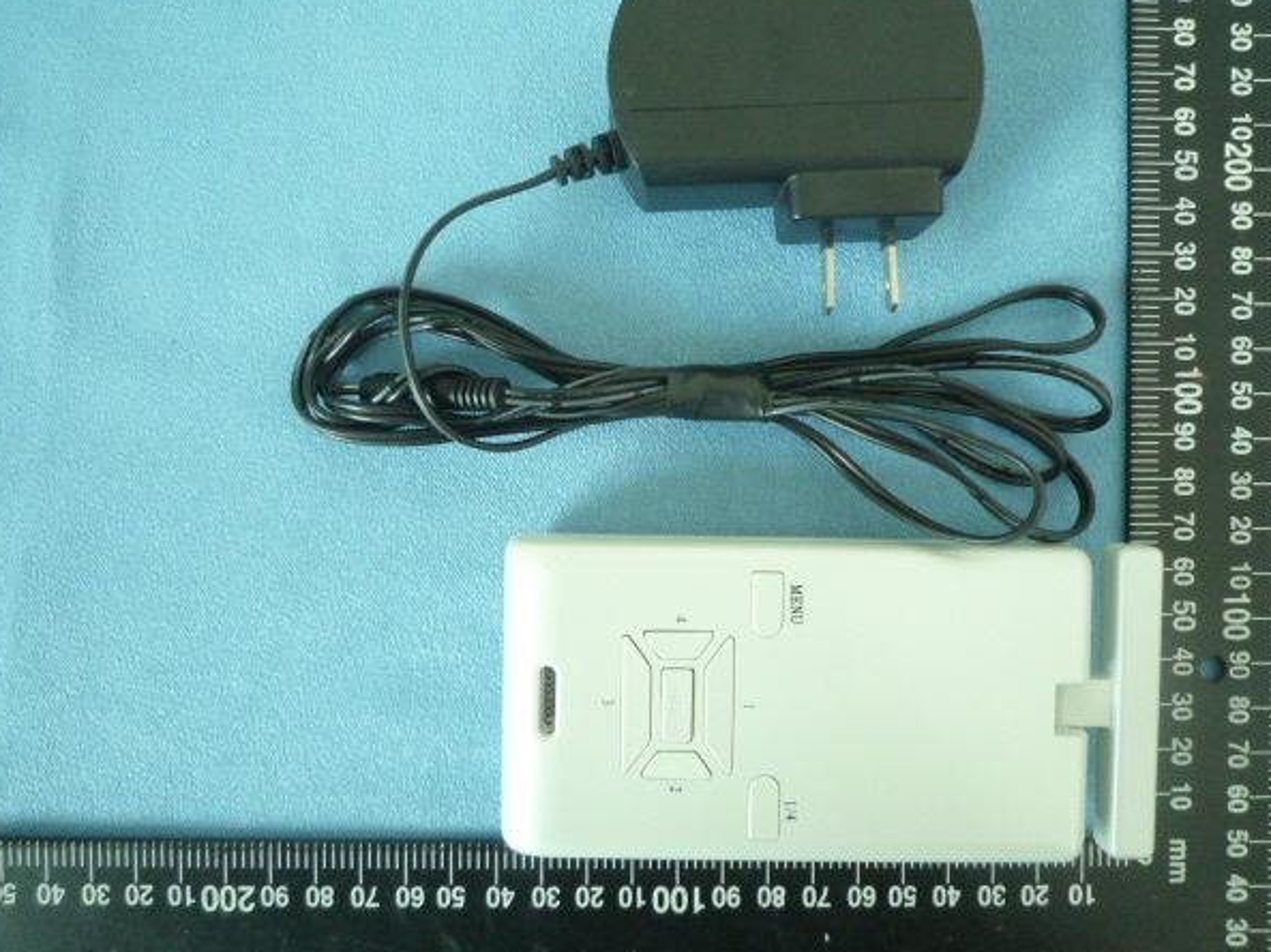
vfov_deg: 51.3
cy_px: 452
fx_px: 991
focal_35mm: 27
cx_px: 624
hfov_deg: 65.3
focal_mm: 4.4
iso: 400
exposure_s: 1/30
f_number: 2.8
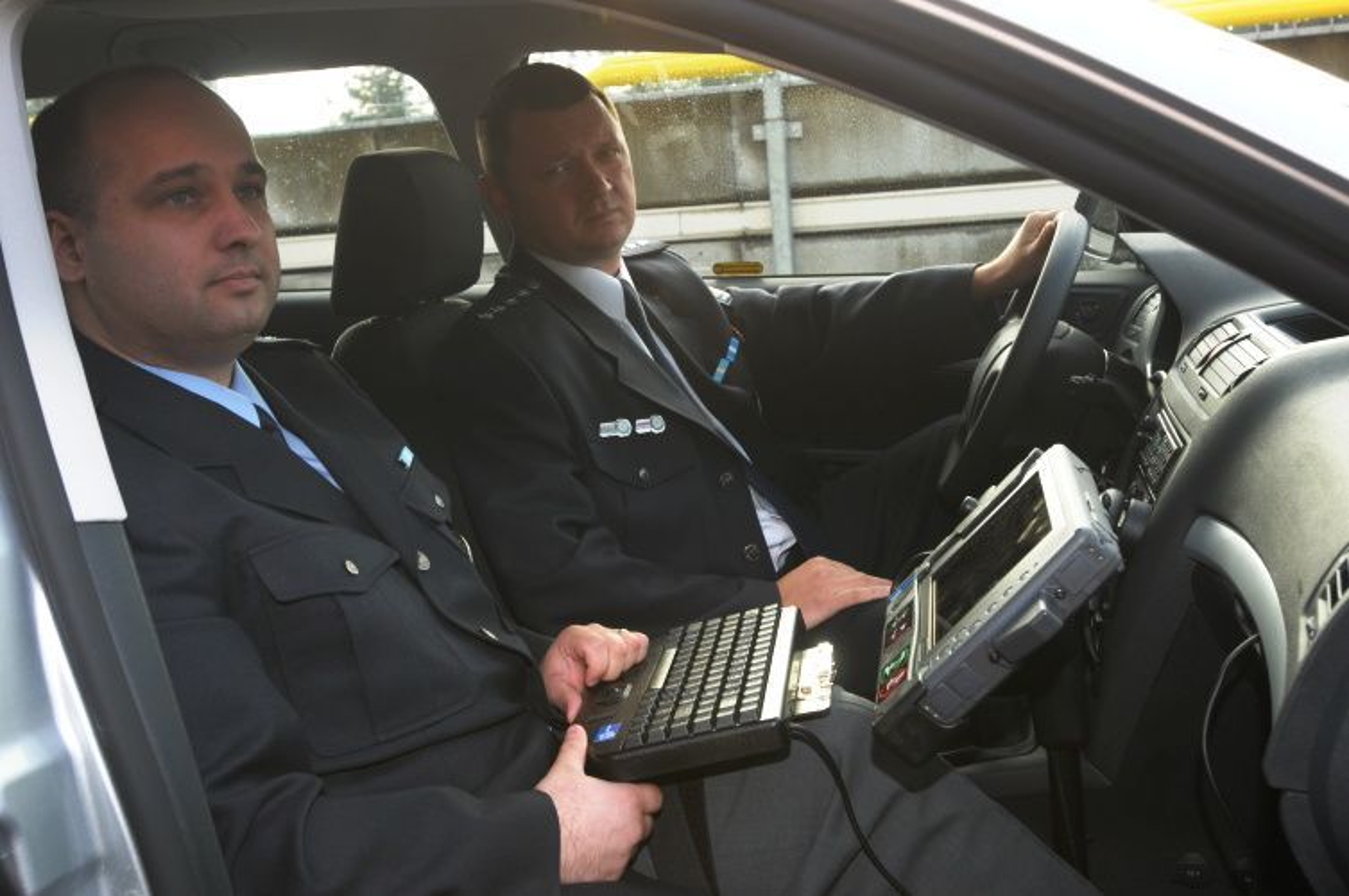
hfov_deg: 49.6
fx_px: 1460
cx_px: 674
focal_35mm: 39
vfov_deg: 34.1
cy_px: 448
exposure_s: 1/160
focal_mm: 26
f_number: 6.3
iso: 400
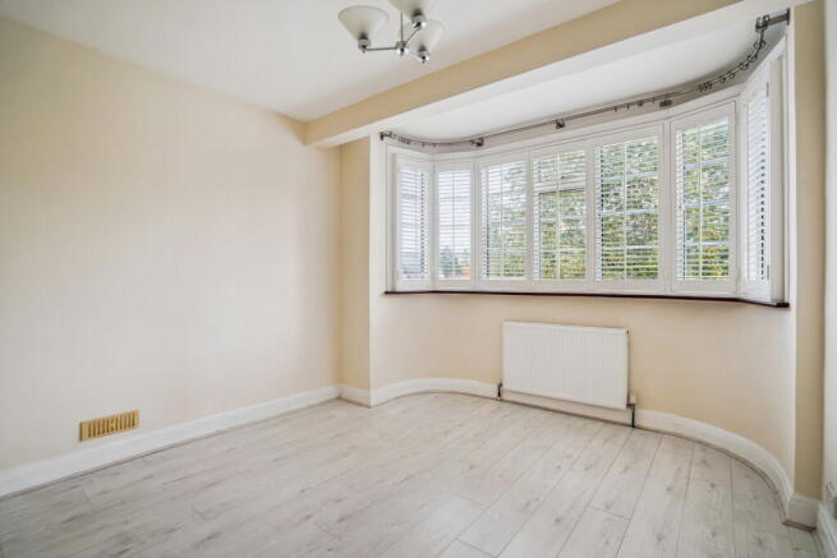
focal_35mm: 16
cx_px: 418
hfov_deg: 96.7
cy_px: 279
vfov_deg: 73.8
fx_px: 372
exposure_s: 1/30
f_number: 4
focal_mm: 16
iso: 320
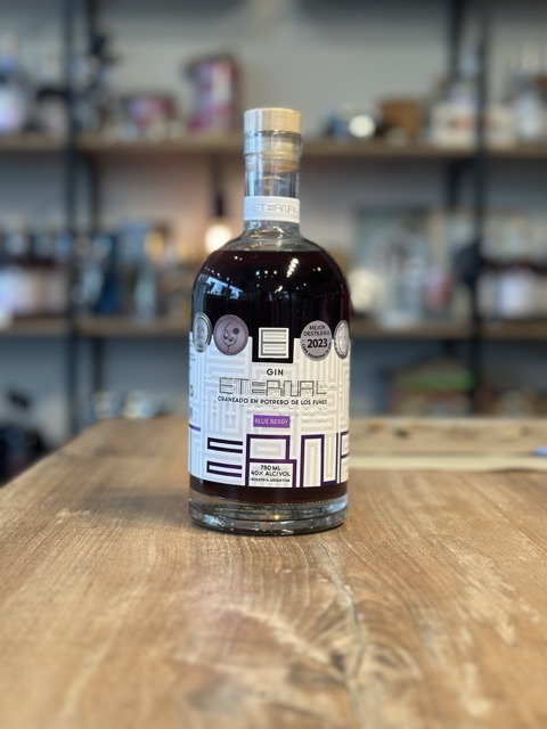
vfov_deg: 39.7
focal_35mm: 48
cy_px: 364
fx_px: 1011
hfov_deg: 30.3
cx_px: 274
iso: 80
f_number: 1.78
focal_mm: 6.86
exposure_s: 1/50
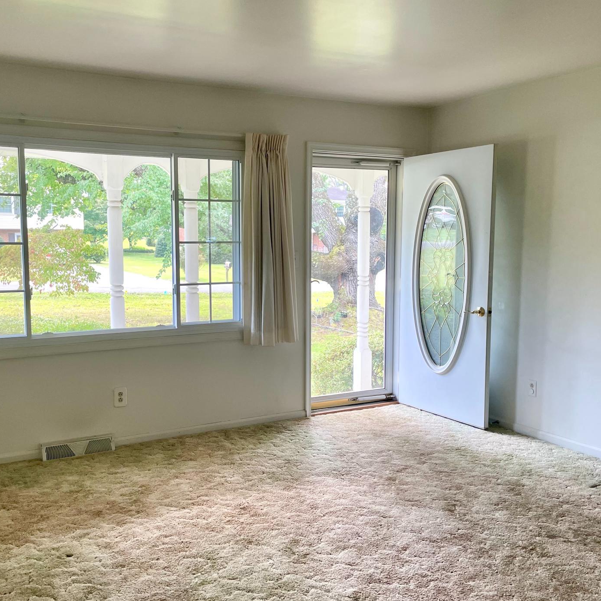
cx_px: 267
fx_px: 668
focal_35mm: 34
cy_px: 305
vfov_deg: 48.4
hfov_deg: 48.4
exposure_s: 1/121
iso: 64
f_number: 1.6
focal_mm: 4.2
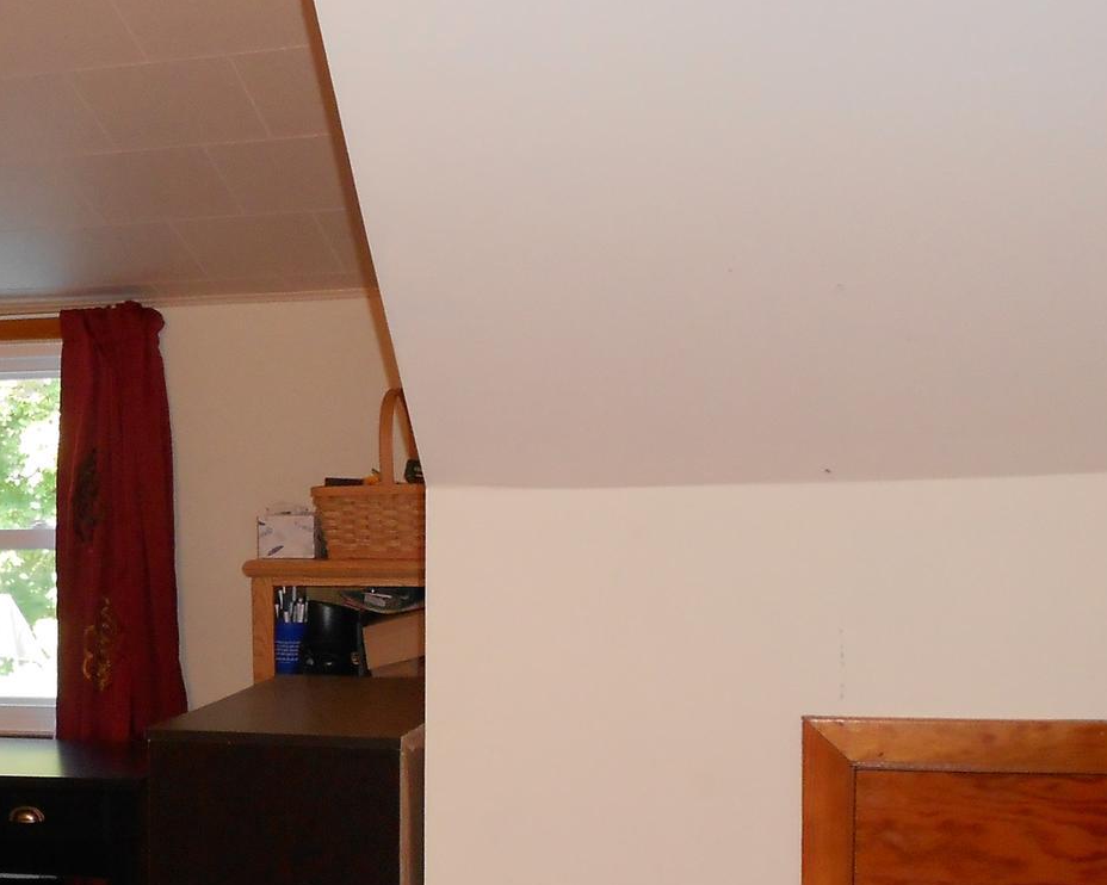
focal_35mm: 56
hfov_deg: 32.5
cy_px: 682
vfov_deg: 26.7
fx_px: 1834
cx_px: 188
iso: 200
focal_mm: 4.6
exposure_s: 1/25
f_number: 3.2
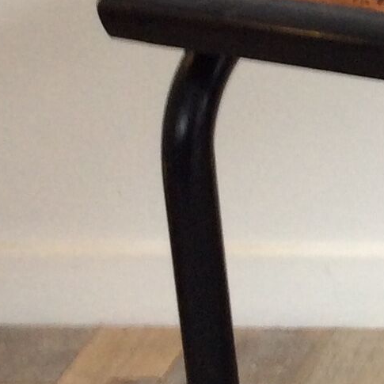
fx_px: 1895
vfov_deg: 11.5
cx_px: 744
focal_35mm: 151
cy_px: 23
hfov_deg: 10.7
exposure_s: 1/25
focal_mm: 3.3
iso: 64
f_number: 2.4
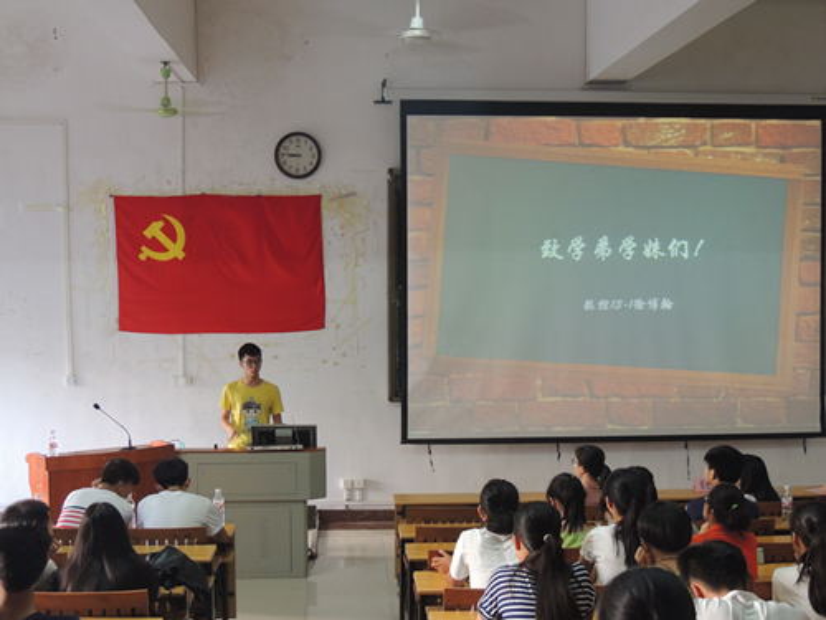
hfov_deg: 40.4
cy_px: 310
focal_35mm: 47
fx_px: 1122
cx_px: 413
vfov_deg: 30.9
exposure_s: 1/25
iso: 400
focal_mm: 8.3
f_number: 3.5
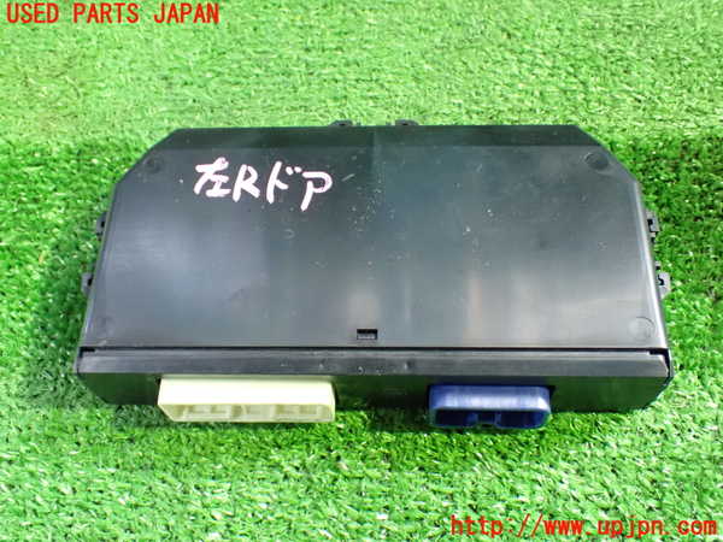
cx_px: 362
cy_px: 271
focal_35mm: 36
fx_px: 752
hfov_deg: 51.4
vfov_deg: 39.7
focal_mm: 6.37
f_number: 2.5
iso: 1250
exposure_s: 1/40
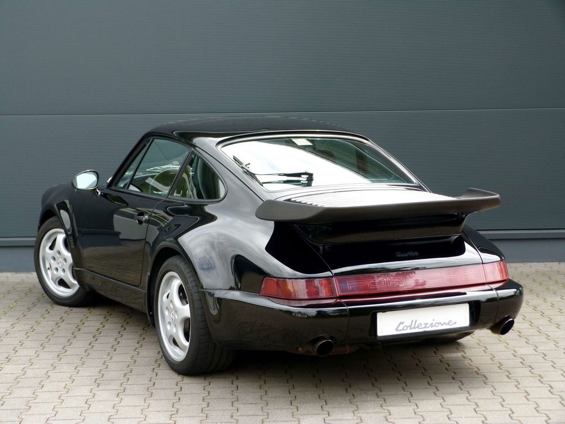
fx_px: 1224
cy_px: 212
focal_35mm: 75
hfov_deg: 26.0
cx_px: 282
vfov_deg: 19.6
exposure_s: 1/160
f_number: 4
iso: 80
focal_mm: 13.5
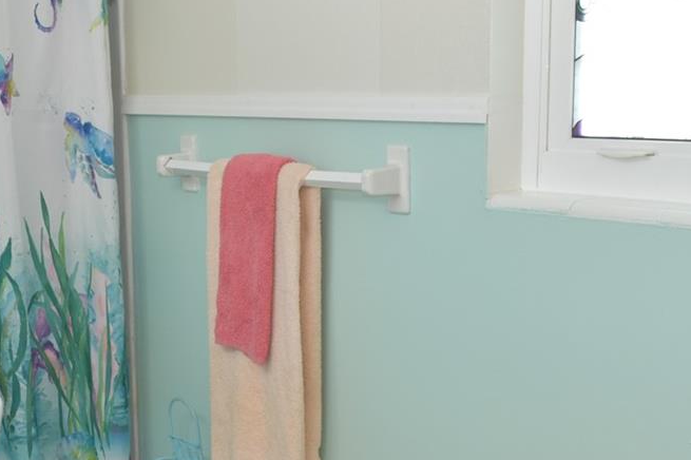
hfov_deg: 30.4
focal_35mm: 66
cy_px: 339
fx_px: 1266
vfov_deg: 20.4
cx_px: 248
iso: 400
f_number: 7.1
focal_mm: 18
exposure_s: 1/30
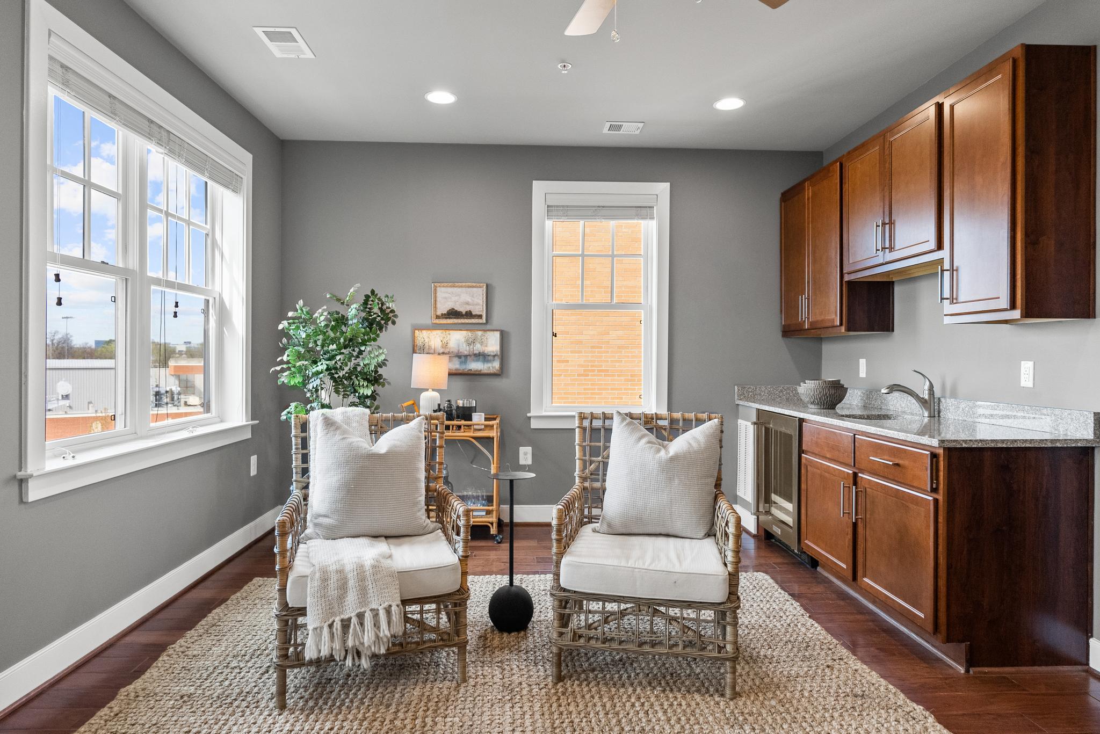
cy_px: 367
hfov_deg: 82.6
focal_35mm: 20
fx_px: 627
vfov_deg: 60.7
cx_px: 550
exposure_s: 1/25
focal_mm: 20.5
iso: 800
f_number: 5
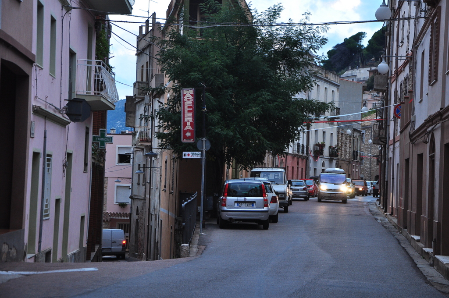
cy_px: 149
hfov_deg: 26.0
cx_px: 224
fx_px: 972
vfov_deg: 17.4
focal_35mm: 78
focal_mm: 52
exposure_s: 1/60
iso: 400
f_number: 5
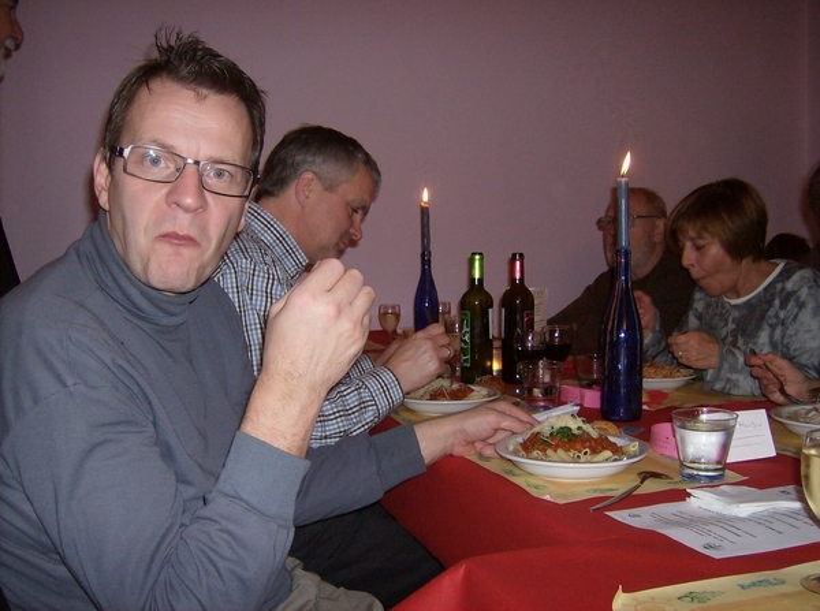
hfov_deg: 51.5
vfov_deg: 39.5
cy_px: 306
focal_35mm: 36
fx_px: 851
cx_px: 410
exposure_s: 1/60
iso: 200
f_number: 2.8
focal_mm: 6
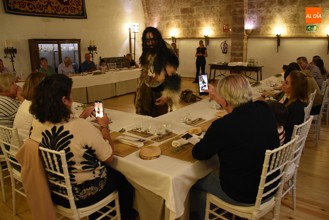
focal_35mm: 27
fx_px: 247
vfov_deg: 48.0
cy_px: 110
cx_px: 164
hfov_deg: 67.3
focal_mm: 18
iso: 2200
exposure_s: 1/60
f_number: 3.5
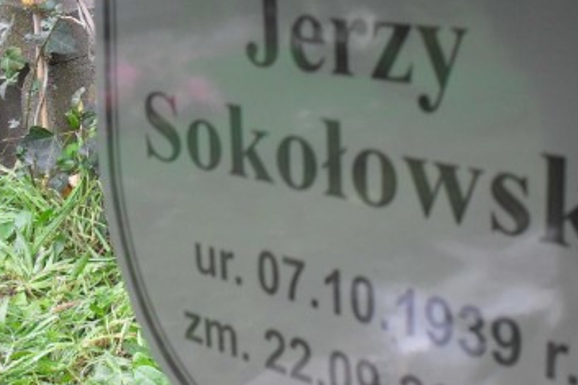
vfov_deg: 20.6
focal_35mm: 66
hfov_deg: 30.5
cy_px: 175
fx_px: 1059
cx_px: 293
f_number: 3.2
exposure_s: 1/45
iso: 100
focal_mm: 6.3
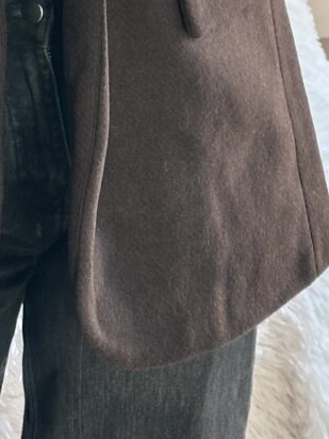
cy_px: -316
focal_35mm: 179
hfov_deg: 8.3
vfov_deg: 10.5
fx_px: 2268
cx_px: 7
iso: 80
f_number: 1.78
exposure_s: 1/67
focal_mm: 6.86
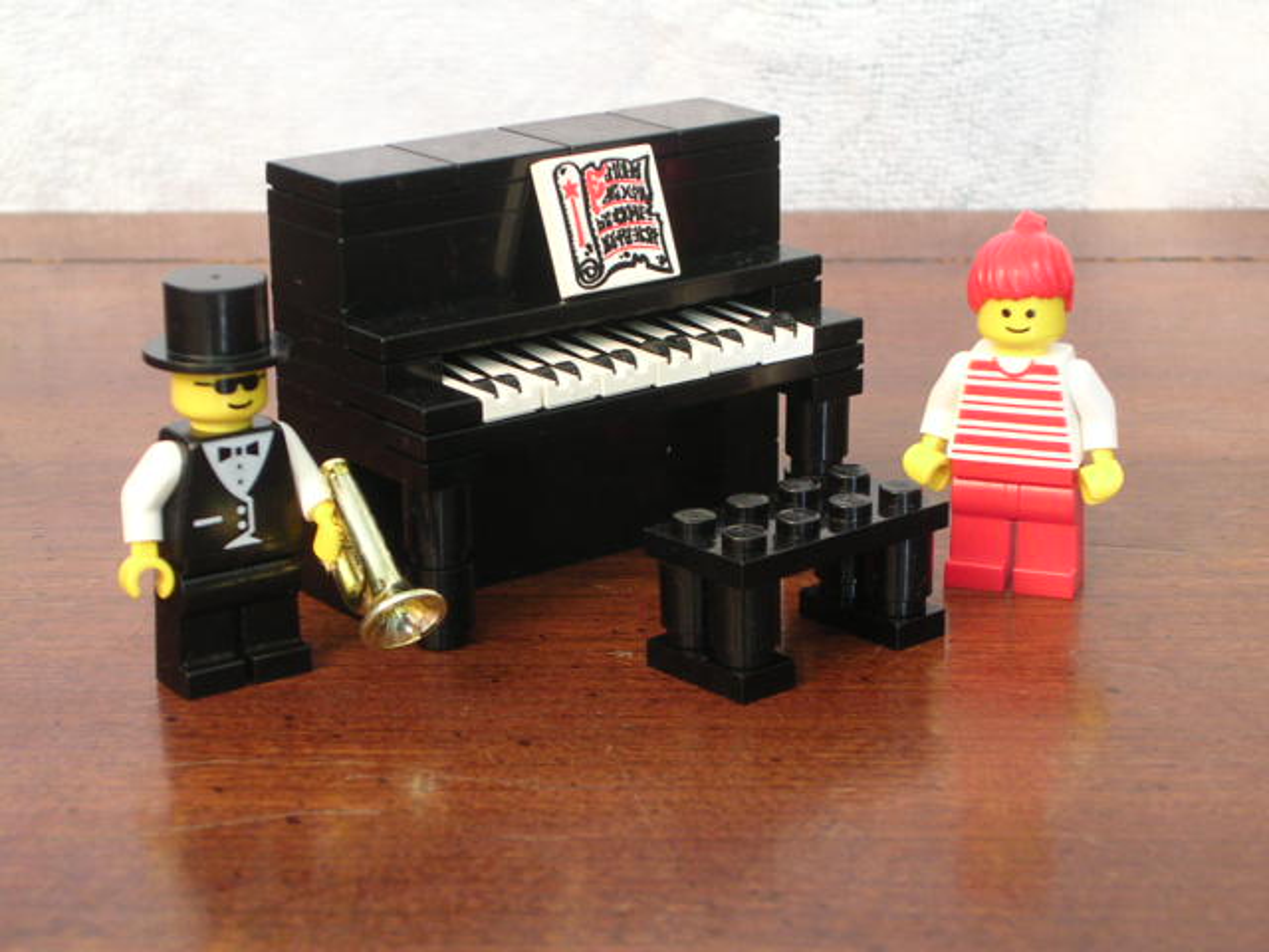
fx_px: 3153
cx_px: 634
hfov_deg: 22.8
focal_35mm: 86
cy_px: 476
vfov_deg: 17.2
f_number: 4.1
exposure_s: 1/1.5
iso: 200
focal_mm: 13
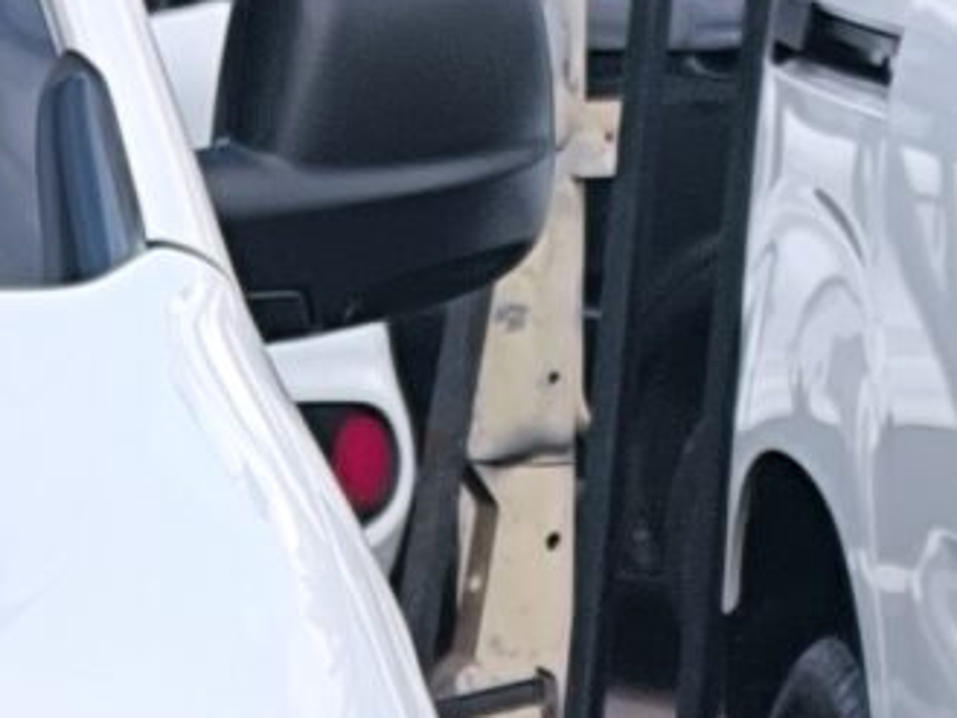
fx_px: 9901
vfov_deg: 4.1
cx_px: -1562
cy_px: 1128
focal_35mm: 358
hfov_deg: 5.3
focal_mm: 6.14
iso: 50
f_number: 1.65
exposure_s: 1/489
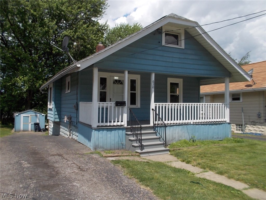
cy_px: 100
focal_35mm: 29
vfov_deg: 48.2
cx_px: 133
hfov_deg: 61.7
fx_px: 223
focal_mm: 4.1
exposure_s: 1/1000
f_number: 3.3
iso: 80
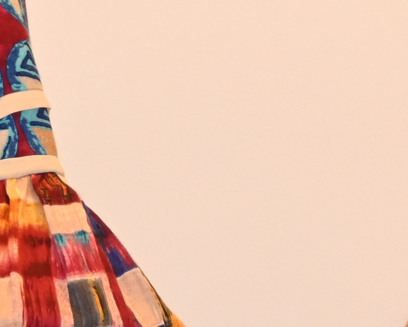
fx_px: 3437
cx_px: -670
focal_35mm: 285
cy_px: 34
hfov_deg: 6.4
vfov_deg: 5.4
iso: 1000
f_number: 4.8
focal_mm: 30.5
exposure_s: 1/60
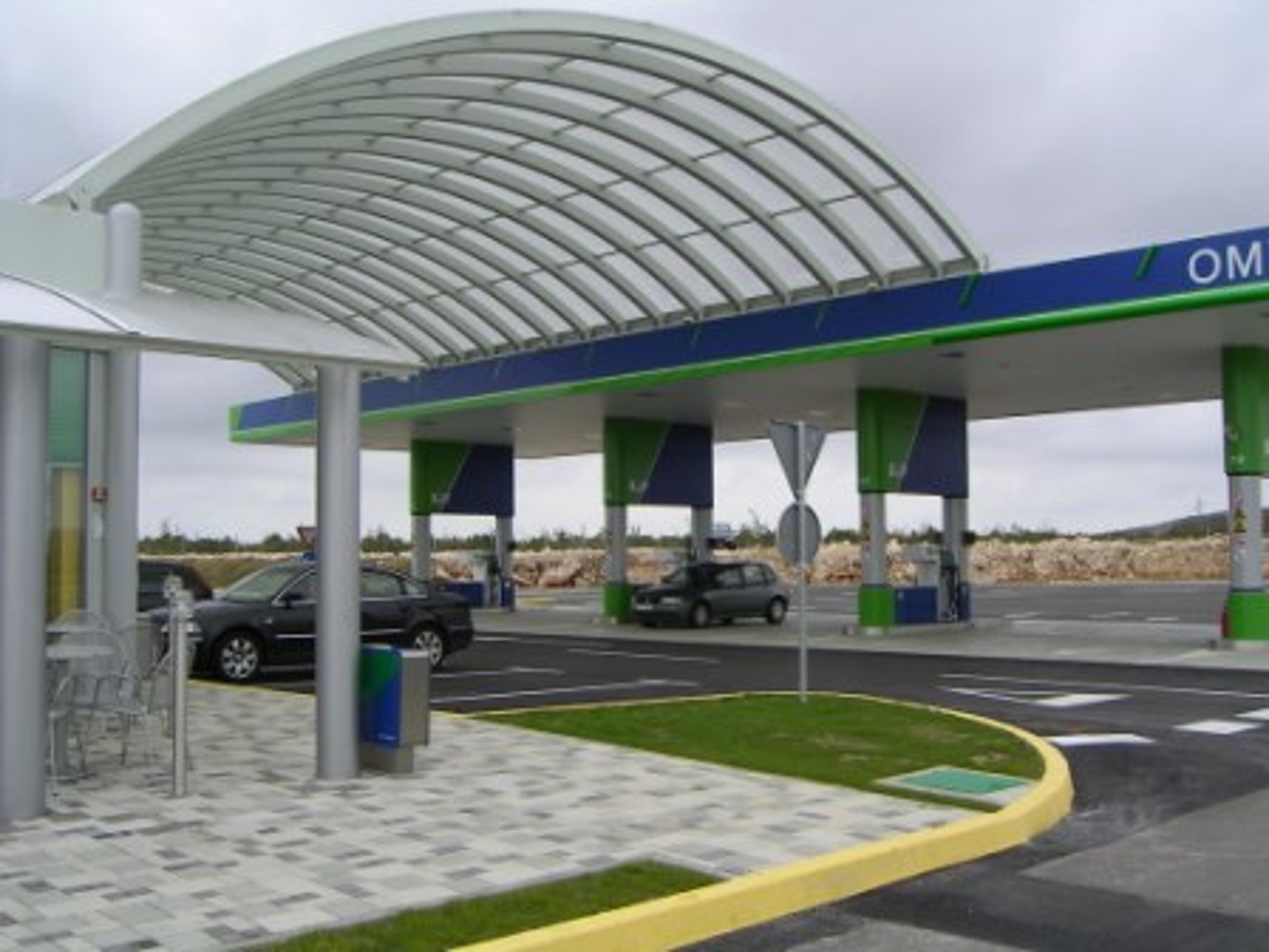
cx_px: 634
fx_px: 1320
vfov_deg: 39.7
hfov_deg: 51.4
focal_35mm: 36
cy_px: 476
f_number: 4.8
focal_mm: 5.6
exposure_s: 1/115
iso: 50
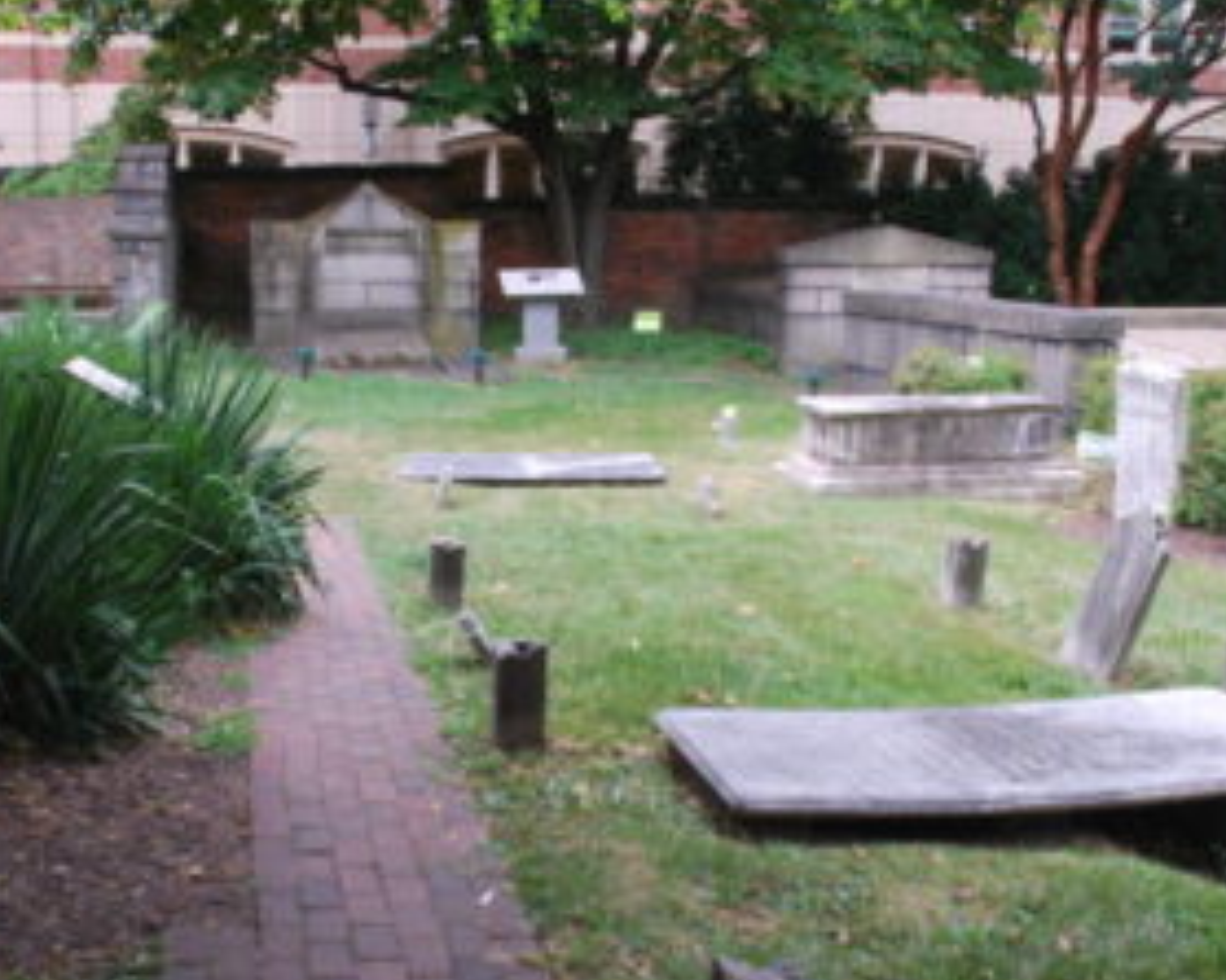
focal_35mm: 50
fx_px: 1814
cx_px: 505
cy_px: 481
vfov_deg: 30.2
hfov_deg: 37.2
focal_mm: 22
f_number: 4
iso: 200
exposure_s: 1/60
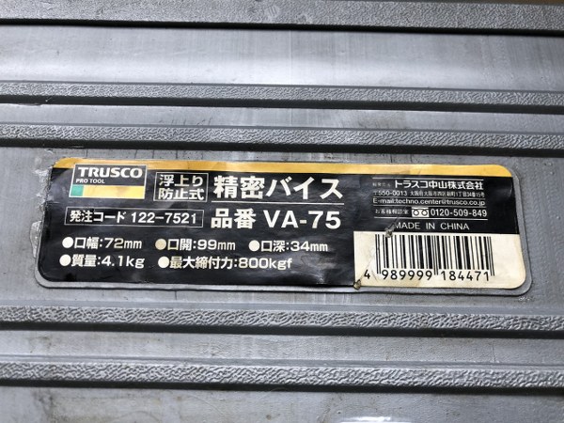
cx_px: 282
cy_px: 212
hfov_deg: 63.4
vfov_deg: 49.7
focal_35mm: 28
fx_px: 456
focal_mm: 4
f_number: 1.8
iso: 50
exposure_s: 1/120
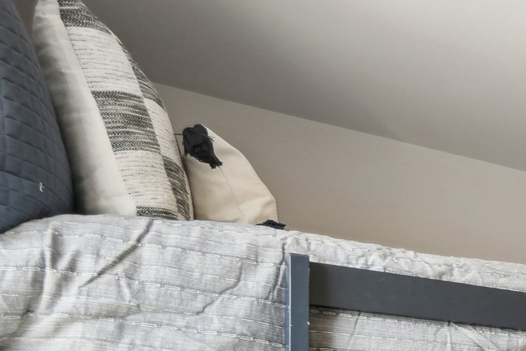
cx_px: 727
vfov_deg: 23.9
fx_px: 708
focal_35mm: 48
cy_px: 477
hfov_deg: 29.9
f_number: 8
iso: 500
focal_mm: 11
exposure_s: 1/30
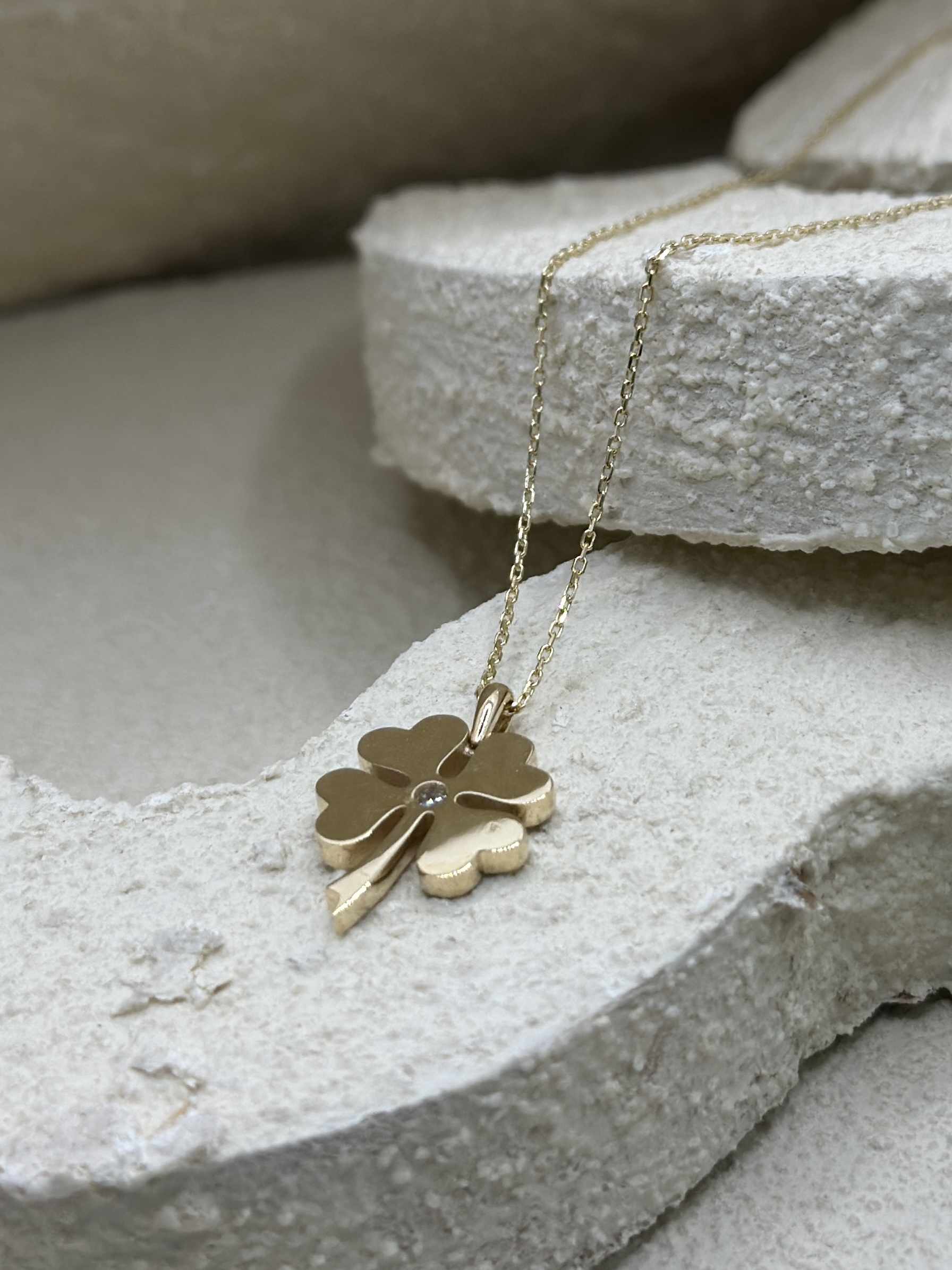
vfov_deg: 39.7
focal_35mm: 48
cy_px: 635
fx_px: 1760
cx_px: 476
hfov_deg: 30.3
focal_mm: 6.86
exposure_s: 1/1783
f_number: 1.78
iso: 80
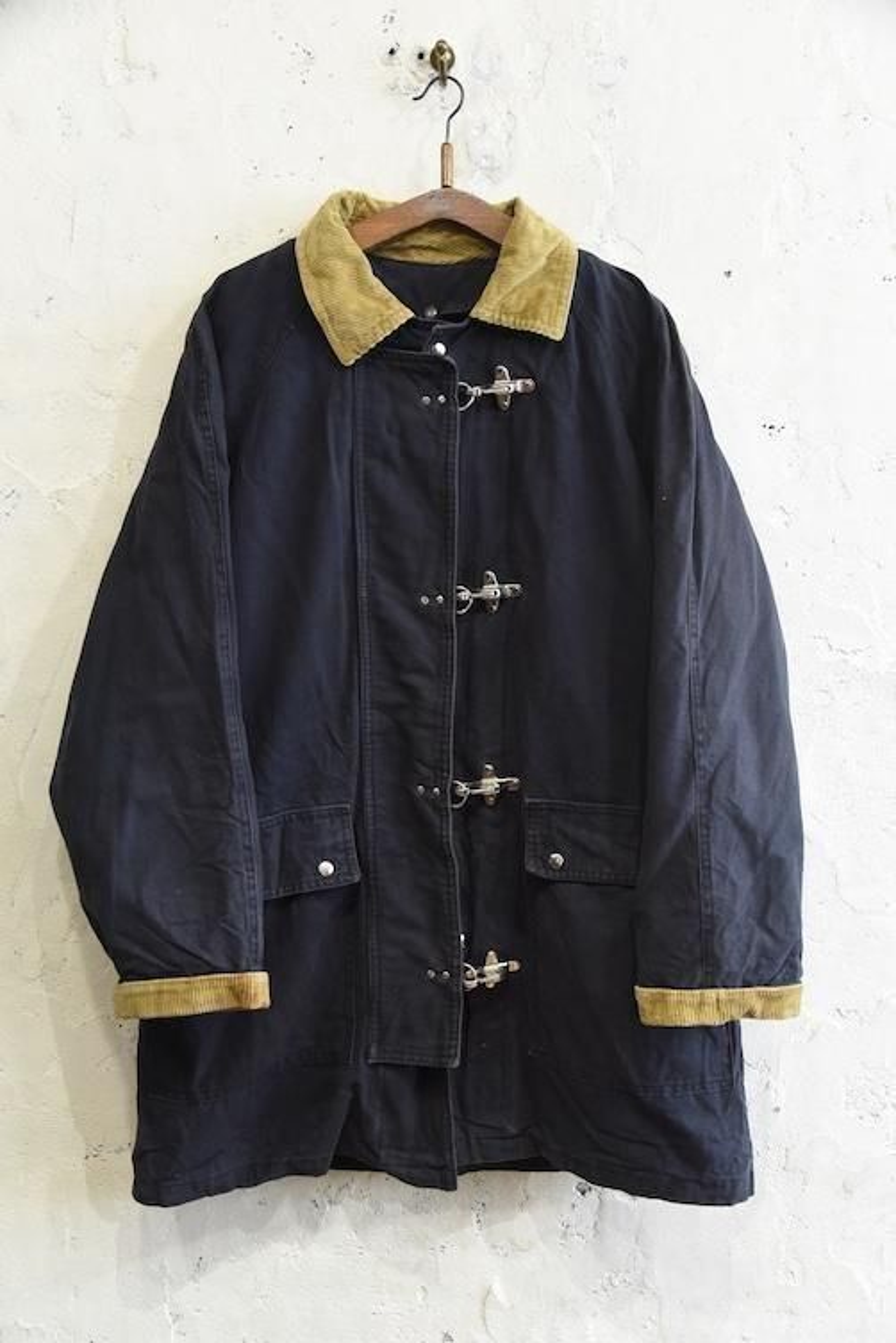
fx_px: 1268
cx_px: 448
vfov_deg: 55.8
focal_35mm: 34
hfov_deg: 38.9
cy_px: 672
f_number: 6.3
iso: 3200
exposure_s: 1/80
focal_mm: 34
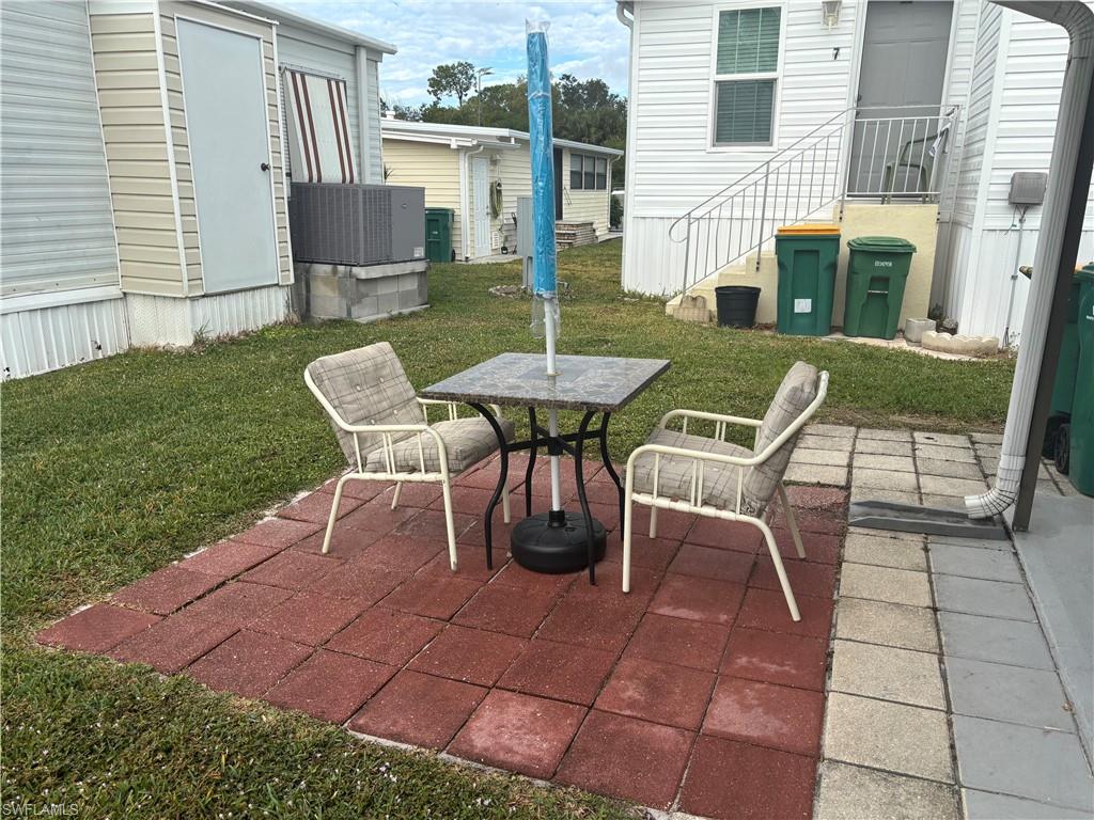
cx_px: 547
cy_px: 410
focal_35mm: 26
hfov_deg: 67.3
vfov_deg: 53.1
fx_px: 822
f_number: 1.6
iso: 50
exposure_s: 1/1751
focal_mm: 5.96
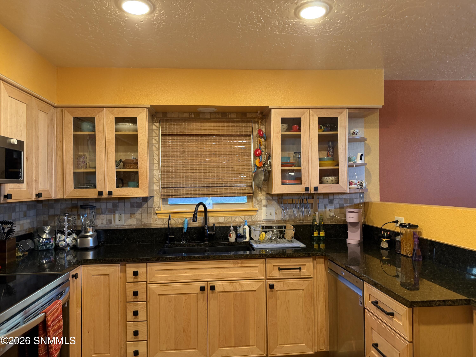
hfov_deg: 71.6
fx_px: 330
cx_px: 238
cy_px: 178
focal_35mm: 24
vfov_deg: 56.8
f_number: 1.78
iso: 200
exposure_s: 1/60
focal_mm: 6.76
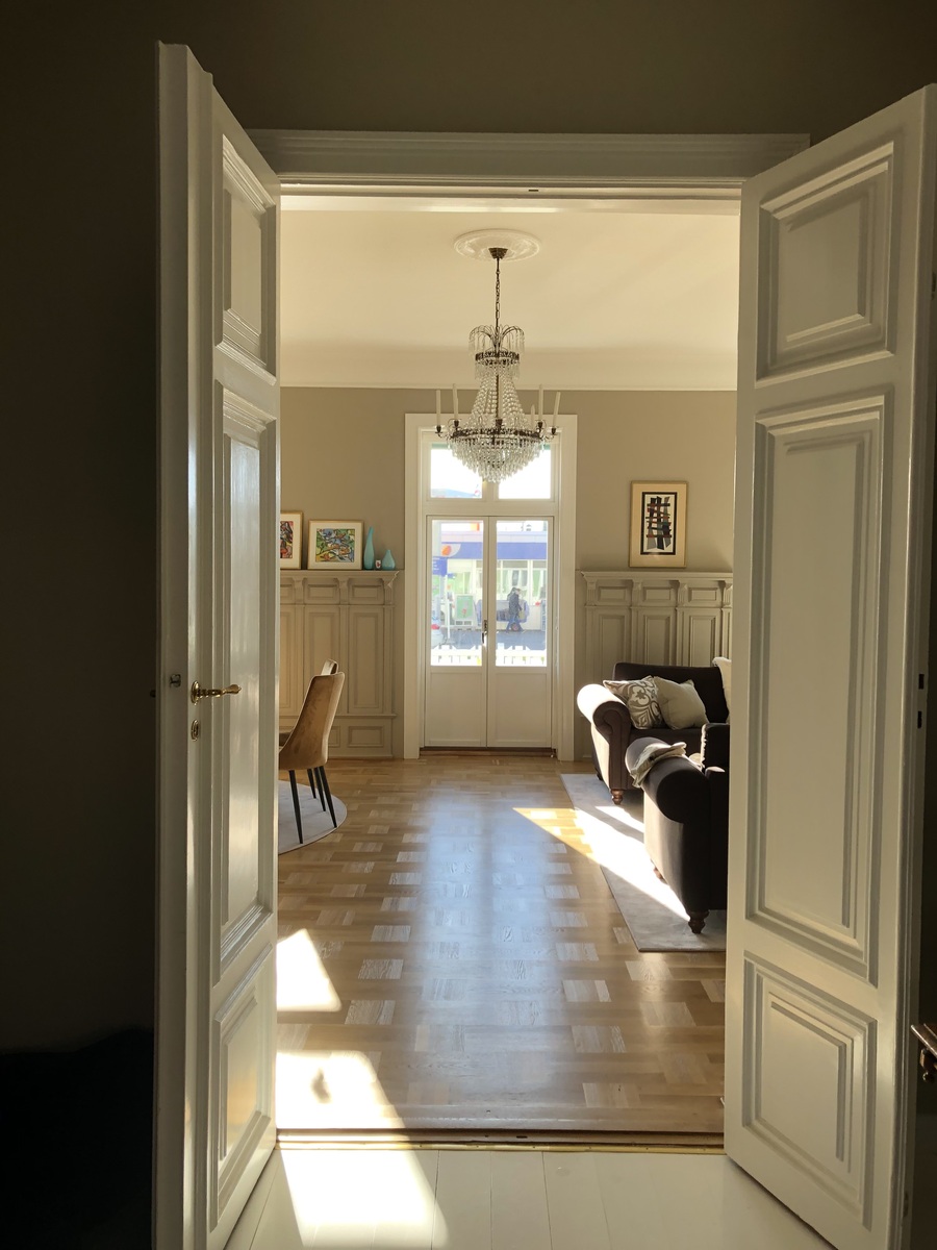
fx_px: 1011
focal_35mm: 28
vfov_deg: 63.4
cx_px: 468
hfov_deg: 49.7
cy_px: 625
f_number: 1.8
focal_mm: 3.99
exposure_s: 1/120
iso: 32
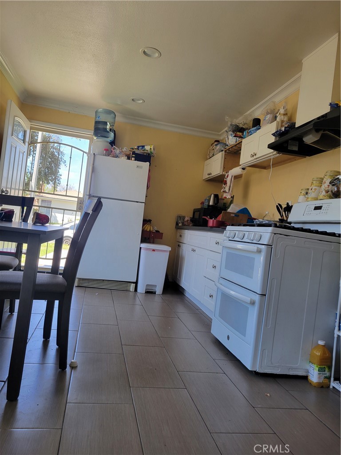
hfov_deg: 53.1
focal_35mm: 26
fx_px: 341
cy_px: 228
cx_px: 170
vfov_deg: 67.3
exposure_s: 1/120
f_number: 1.8
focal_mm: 5.4
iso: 80
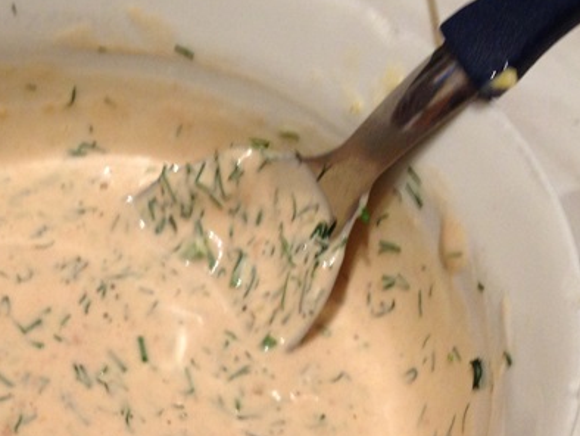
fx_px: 1123
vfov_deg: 21.5
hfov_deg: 28.5
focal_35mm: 67
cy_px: 379
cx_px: 147
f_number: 2.4
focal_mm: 4.13
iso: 160
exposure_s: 1/20
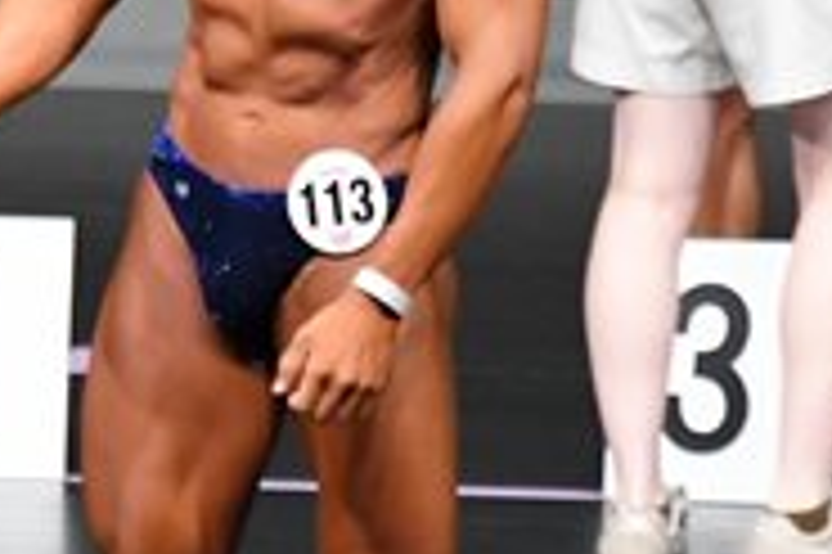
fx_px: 27500
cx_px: -56
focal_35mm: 1191
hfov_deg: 1.7
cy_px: 365
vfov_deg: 1.2
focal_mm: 190
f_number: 5.6
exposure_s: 1/400
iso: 5000
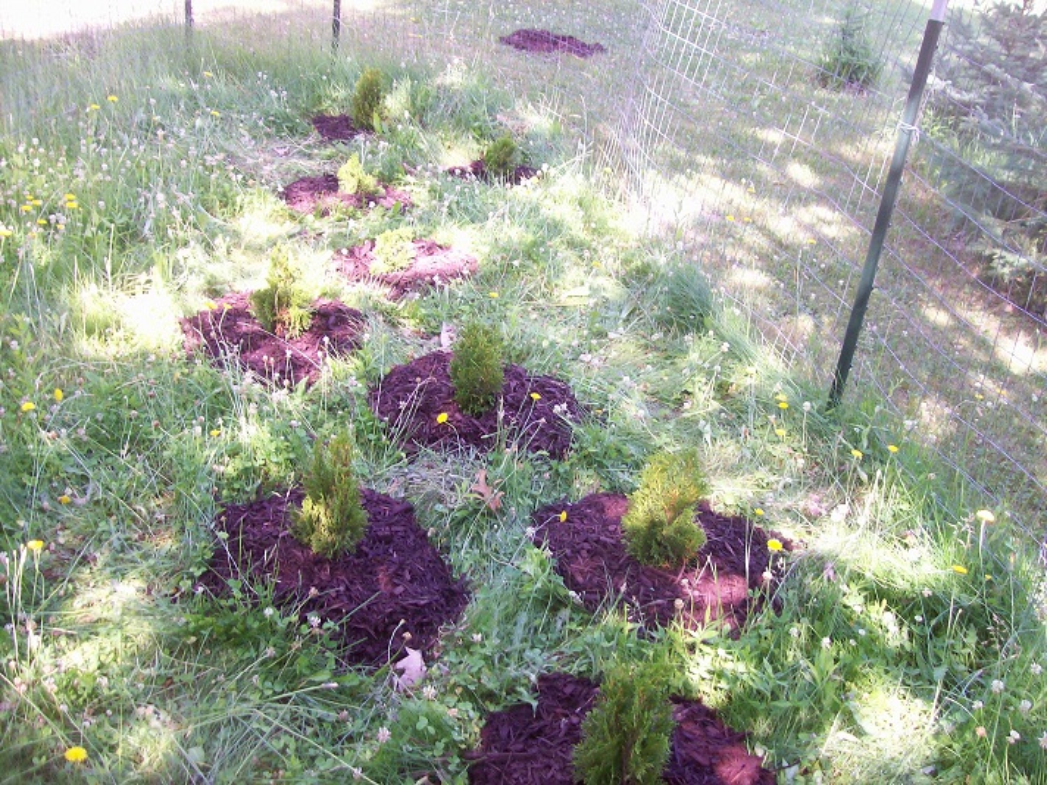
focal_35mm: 36
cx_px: 524
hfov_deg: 51.4
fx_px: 1089
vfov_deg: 39.7
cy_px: 392
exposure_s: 1/74.6
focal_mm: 6
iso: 80
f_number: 2.7
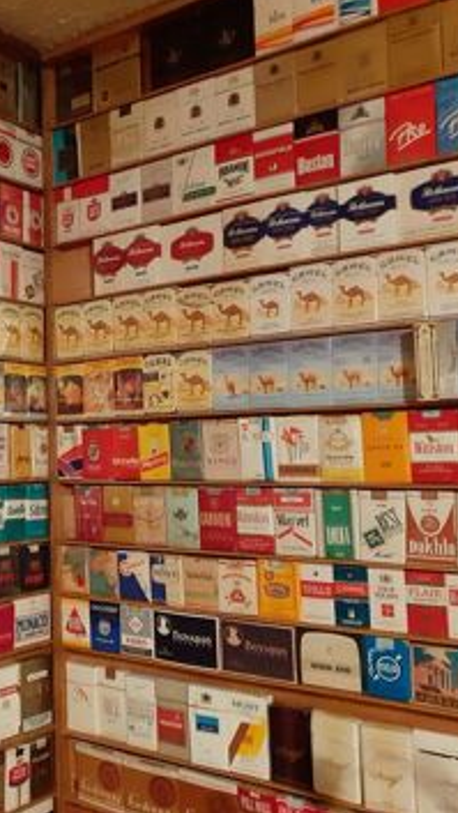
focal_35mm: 40
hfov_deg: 28.2
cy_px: 403
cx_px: 16
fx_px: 862
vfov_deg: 50.5
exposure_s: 1/25
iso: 400
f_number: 1.9
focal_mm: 3.6
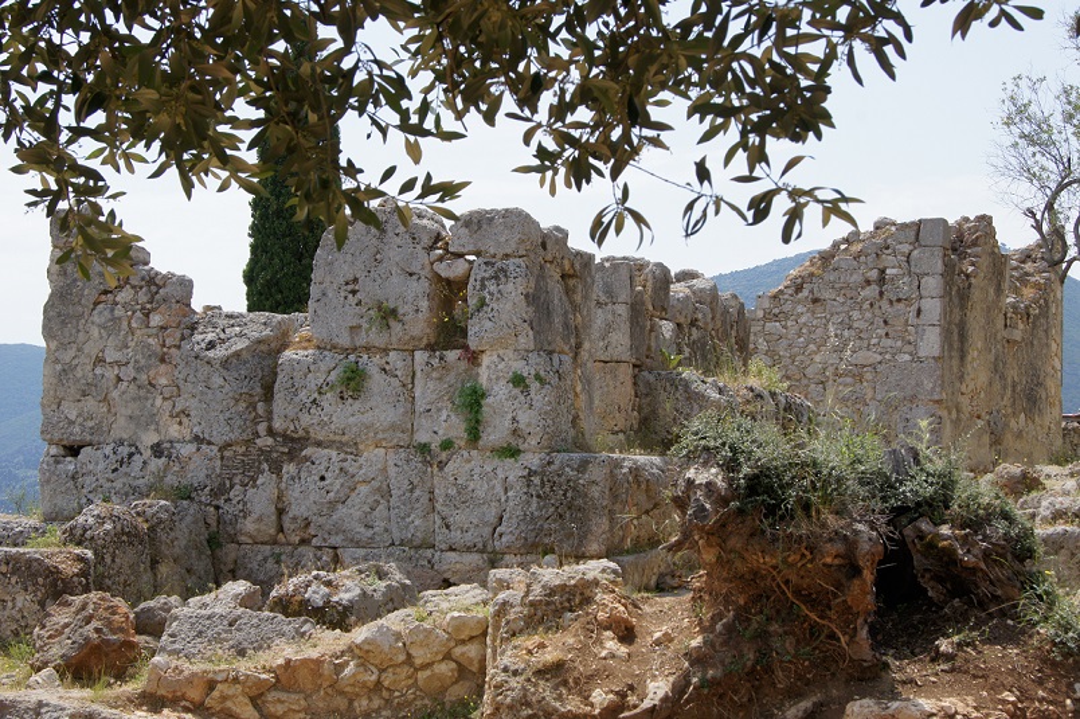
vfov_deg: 25.7
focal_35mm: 52
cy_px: 360
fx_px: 1574
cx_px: 540
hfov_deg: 37.9
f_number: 13
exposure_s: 1/250
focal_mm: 35
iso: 200
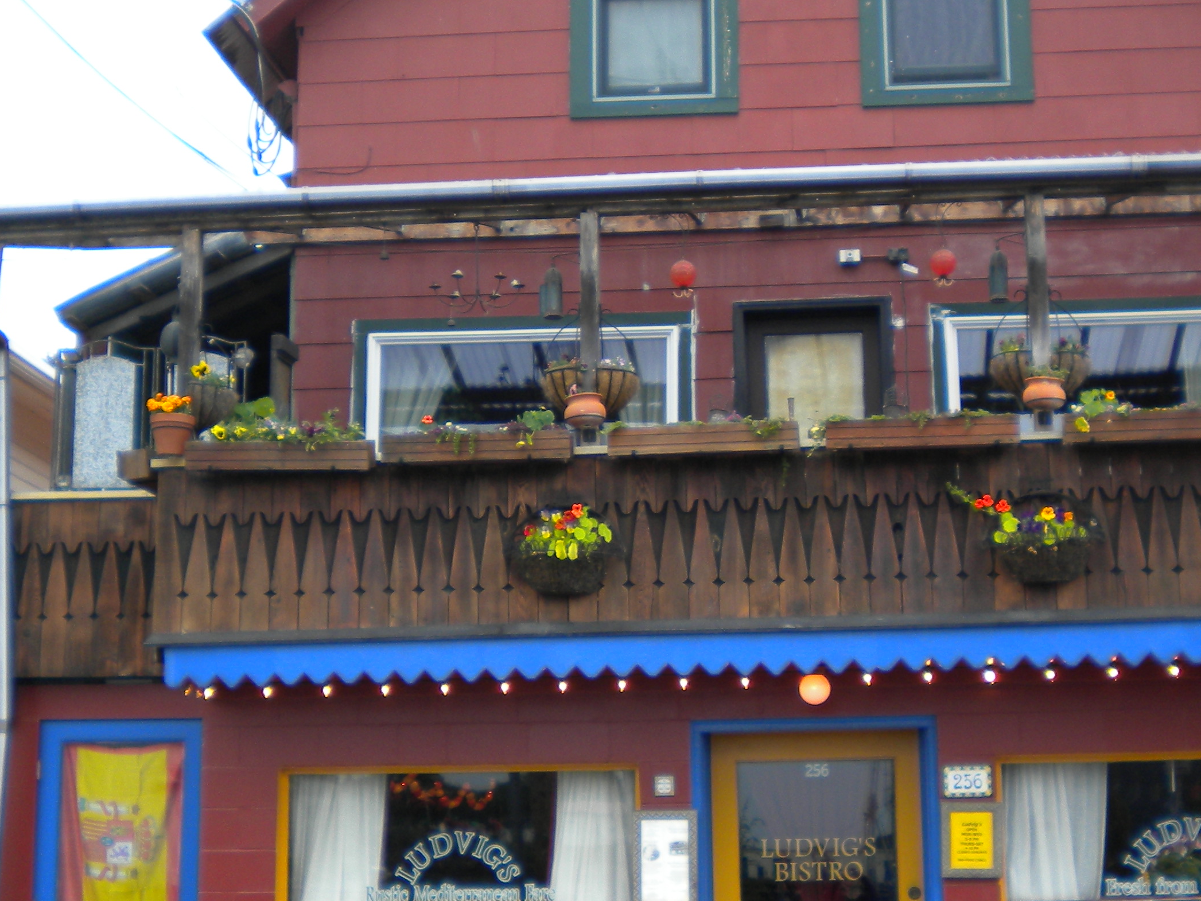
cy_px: 405
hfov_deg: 31.6
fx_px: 2117
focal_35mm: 61
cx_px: 686
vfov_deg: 24.0
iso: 80
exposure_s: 1/90.4
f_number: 3.1
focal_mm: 6.3
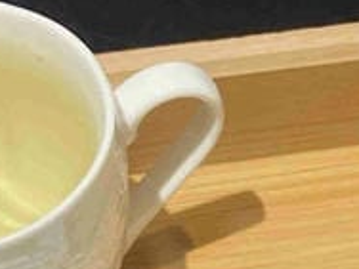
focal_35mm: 166
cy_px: 454
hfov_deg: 11.4
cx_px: 537
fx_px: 1722
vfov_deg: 8.6
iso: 64
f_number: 1.8
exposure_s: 1/60
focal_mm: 4.25
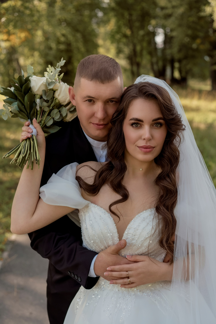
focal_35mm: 55
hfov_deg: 24.6
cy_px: 162
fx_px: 495
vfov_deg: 36.2
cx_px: 108
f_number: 3.5
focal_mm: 55
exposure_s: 1/400
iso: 125
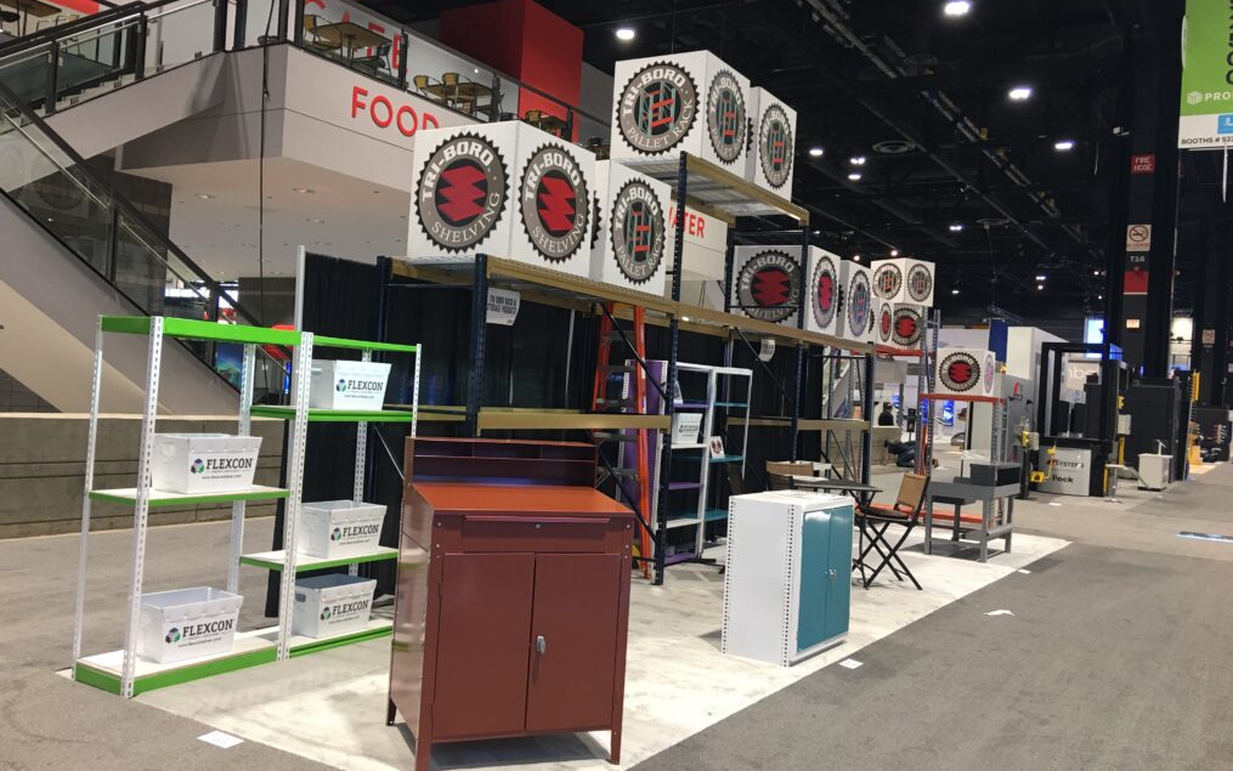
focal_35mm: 31
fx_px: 1042
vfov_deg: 40.6
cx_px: 612
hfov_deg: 61.2
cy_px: 379
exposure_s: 1/15
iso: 40
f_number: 2.2
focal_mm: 4.15
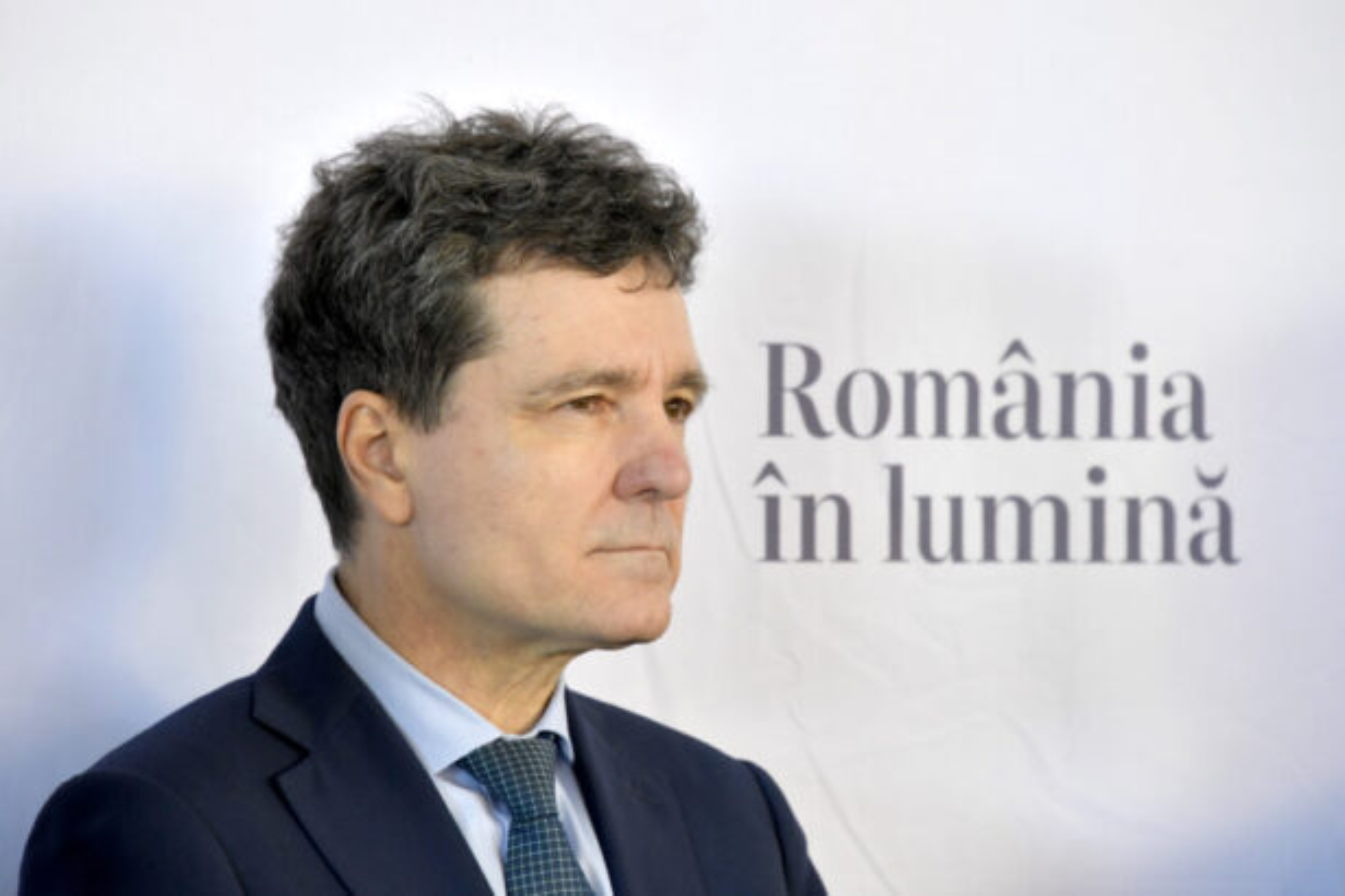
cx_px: 672
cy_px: 448
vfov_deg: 4.6
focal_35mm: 300
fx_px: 11207
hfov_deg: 6.9
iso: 2000
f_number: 7.1
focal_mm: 300
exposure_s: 1/100
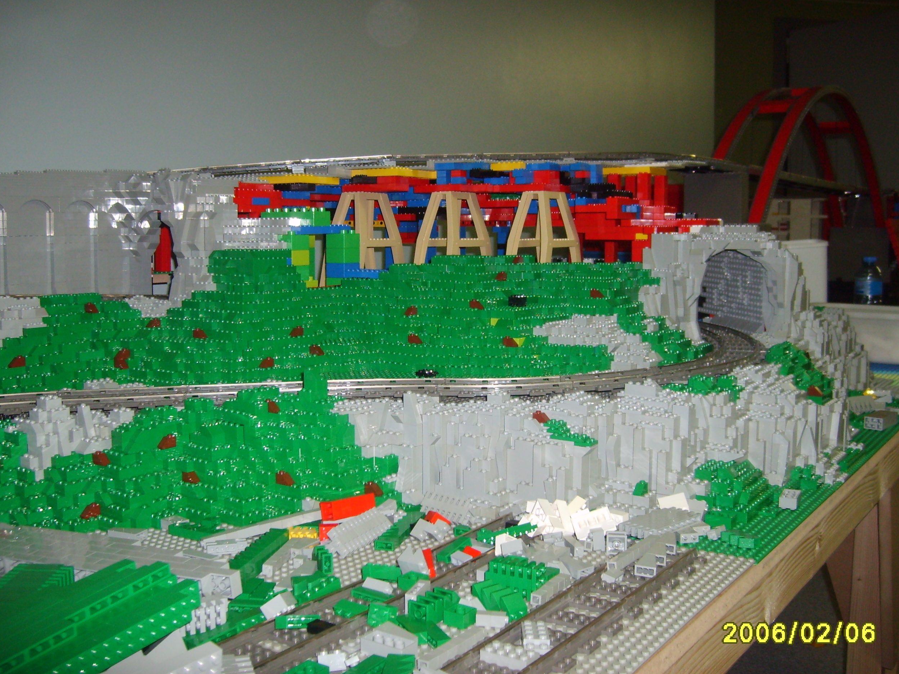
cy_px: 329
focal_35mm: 36
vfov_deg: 39.7
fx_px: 935
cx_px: 444
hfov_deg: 51.4
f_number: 2.8
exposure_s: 1/45
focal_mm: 5.8
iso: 100
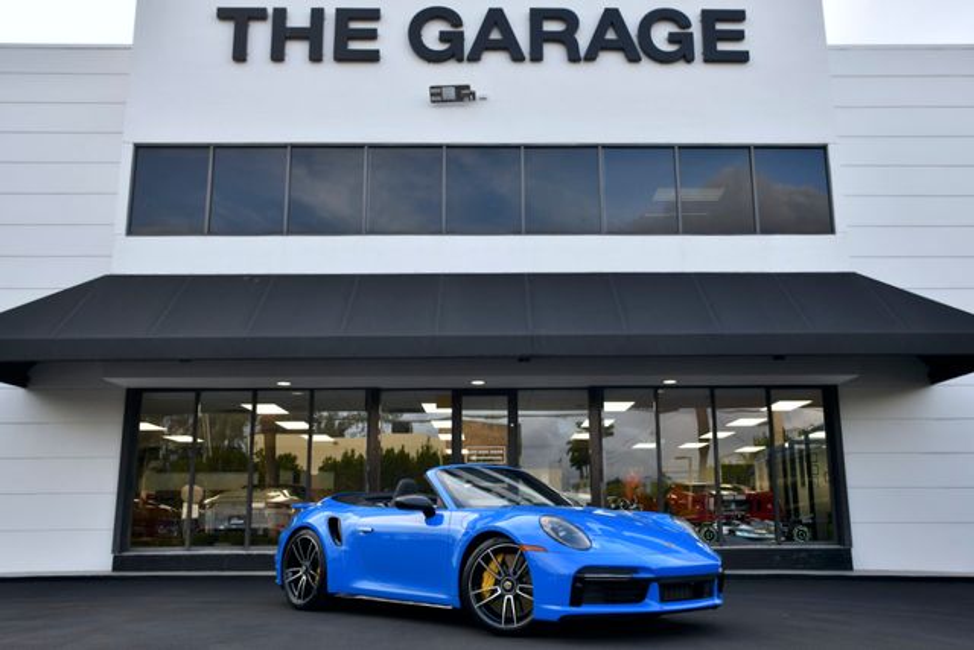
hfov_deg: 58.7
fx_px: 866
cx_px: 487
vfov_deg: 41.1
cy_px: 325
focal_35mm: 32
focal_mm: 32
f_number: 6.3
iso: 400
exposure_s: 1/250
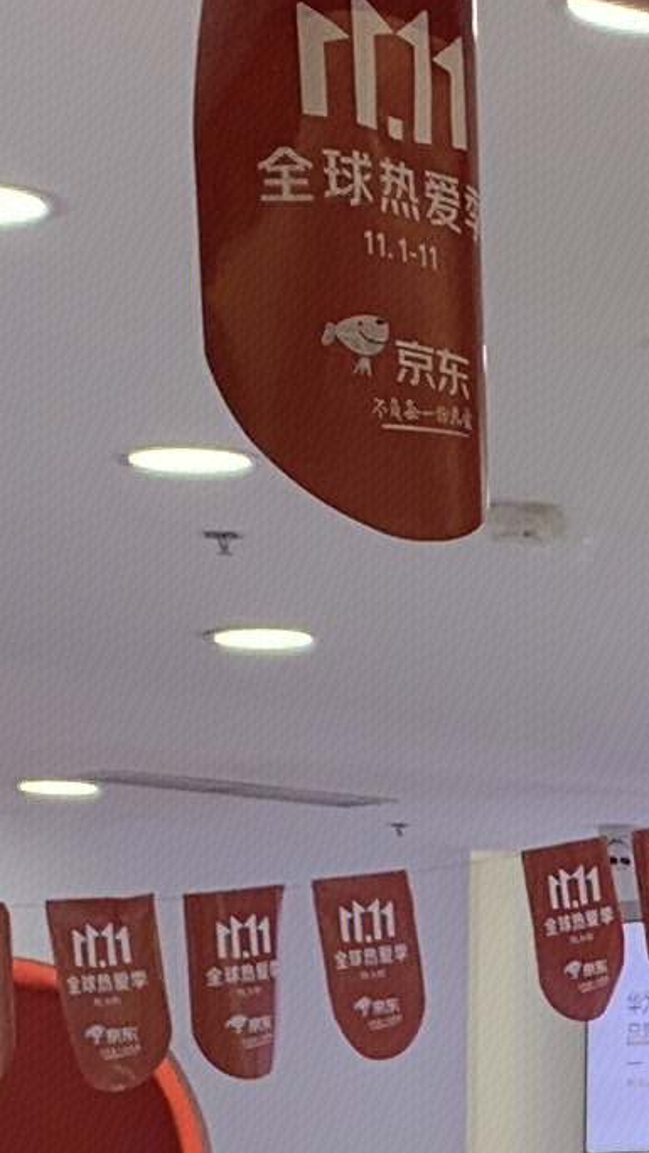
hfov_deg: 7.2
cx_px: 742
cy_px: 1168
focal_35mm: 167
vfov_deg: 12.7
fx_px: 5107
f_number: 1.8
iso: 25
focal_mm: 4.25
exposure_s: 1/225
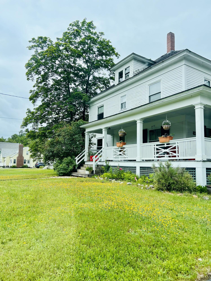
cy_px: 140
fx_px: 211
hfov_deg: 53.1
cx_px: 106
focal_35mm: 26
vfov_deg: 67.3
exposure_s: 1/2841
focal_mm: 5.7
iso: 50
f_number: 1.5
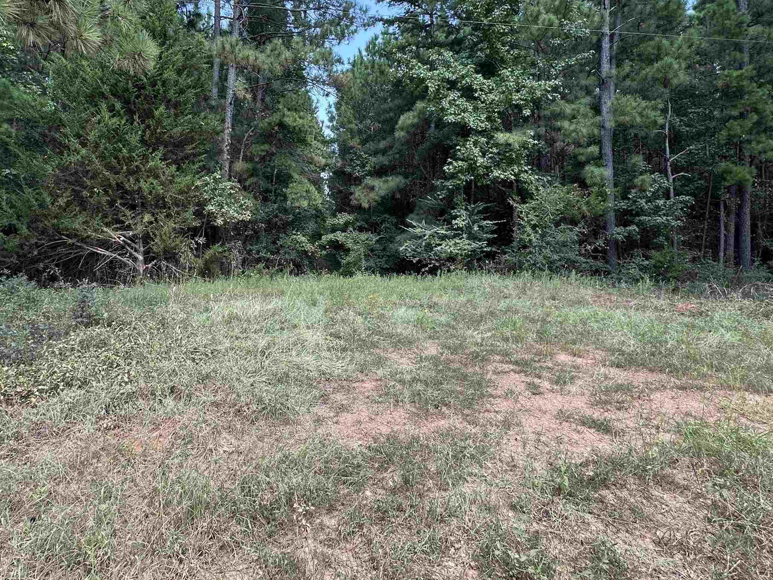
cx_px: 350
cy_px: 215
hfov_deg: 78.8
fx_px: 469
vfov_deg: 62.5
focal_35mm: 21
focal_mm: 2.22
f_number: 2.2
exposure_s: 1/191
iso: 40
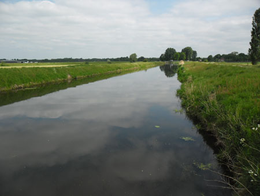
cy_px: 98
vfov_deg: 51.4
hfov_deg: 65.3
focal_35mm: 27
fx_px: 203
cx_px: 130
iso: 80
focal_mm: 4.9
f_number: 3.5
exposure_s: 1/756
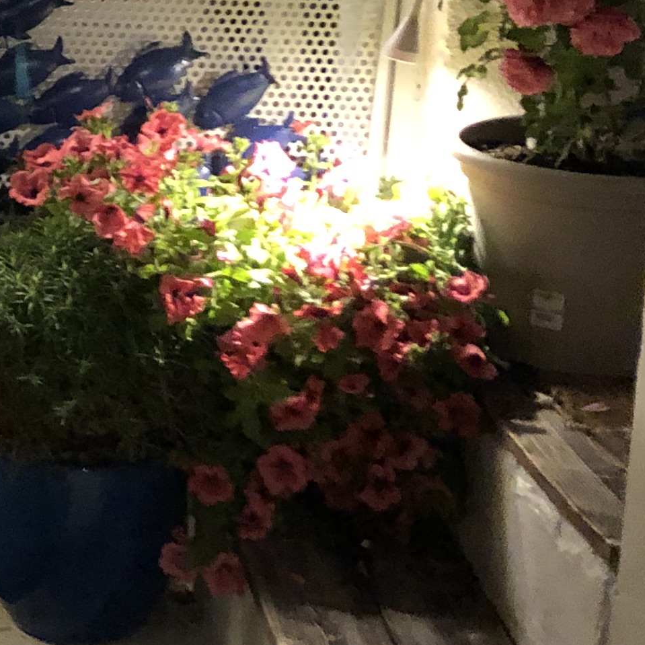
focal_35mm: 104
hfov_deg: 14.8
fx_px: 2192
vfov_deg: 16.7
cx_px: -482
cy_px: 229
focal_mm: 3.99
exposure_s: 1/5
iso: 100
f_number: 1.8
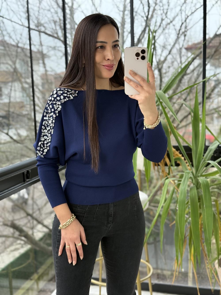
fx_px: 409
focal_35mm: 48
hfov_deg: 30.3
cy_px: 148
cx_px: 110
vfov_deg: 39.7
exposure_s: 1/233
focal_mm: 6.76
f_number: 1.78
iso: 125
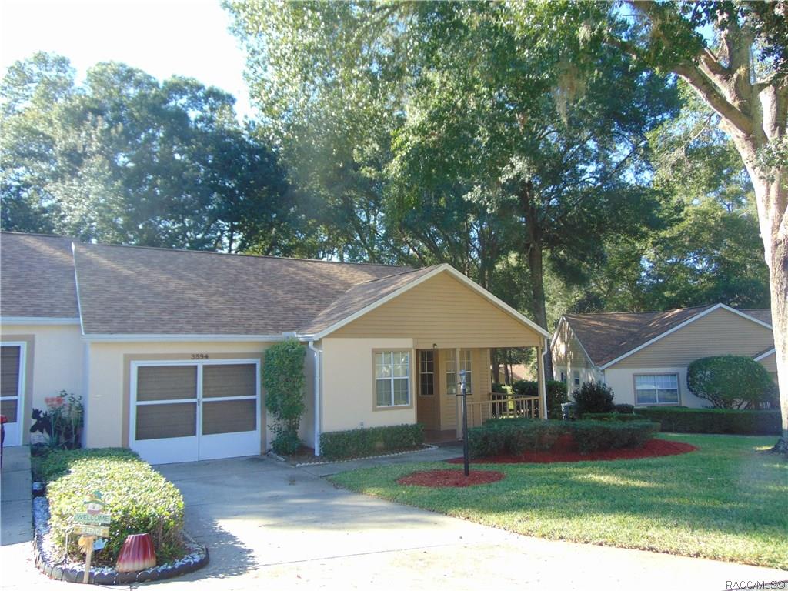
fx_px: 569
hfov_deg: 69.4
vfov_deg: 54.9
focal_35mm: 25
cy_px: 296
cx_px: 394
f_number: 3
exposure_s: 1/200
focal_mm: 4.5
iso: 80
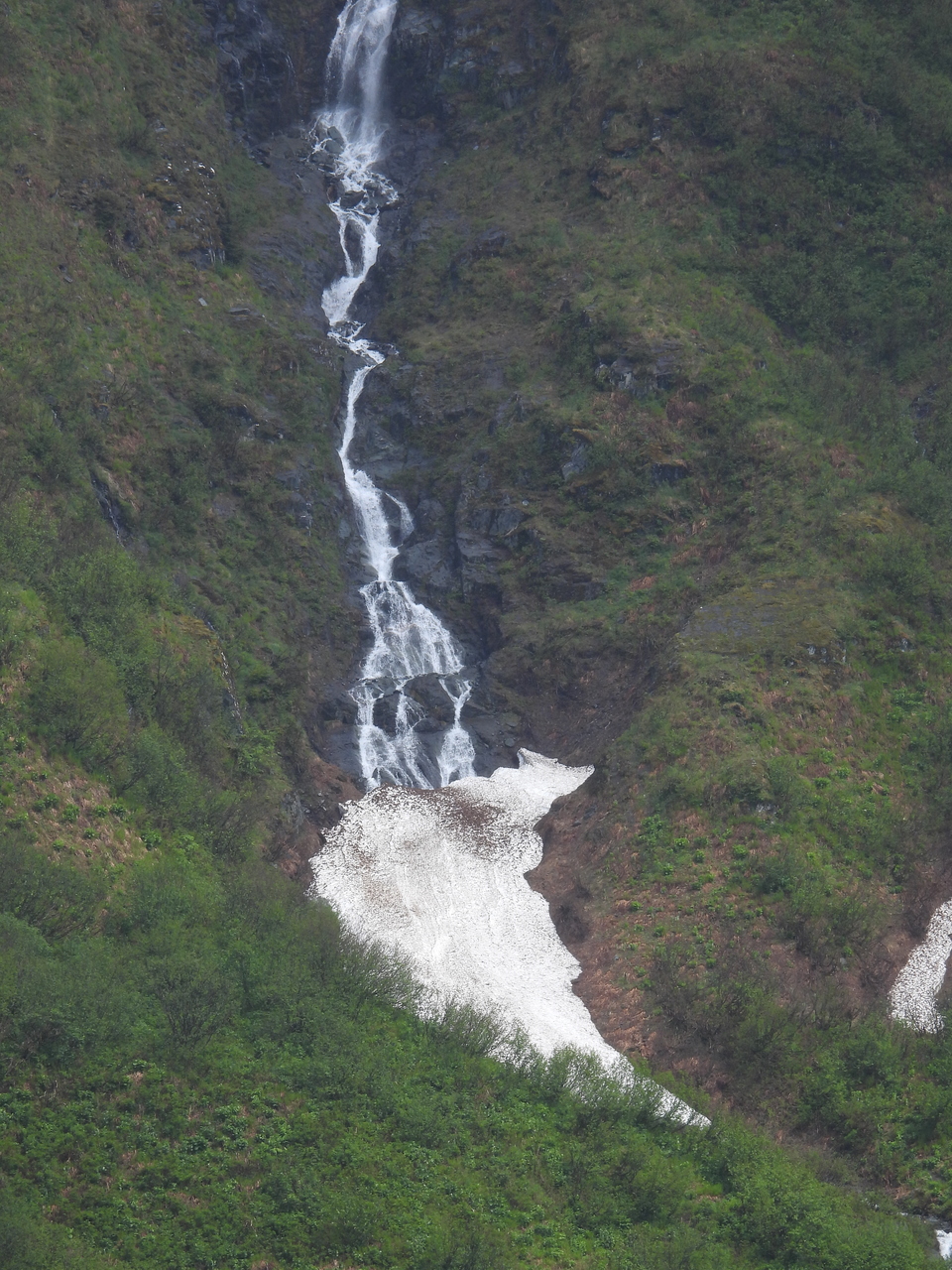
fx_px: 18334
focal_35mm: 500
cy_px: 635
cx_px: 476
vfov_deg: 4.0
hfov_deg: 3.0
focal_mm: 89.2
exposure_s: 1/500
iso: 100
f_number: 5
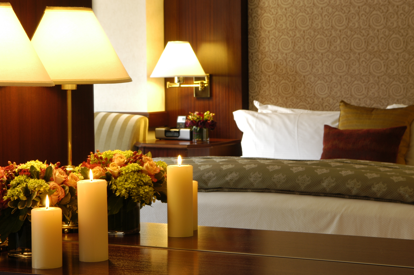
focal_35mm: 105
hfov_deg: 19.5
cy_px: 138
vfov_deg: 13.0
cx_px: 207
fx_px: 1206
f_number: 9
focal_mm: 70
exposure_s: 1/2
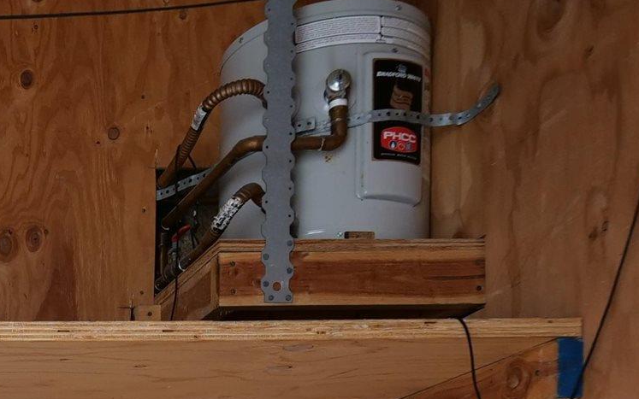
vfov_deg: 18.3
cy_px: 643
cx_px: -133
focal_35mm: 61
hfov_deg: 28.9
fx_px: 1062
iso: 200
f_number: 2.8
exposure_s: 1/60
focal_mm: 7
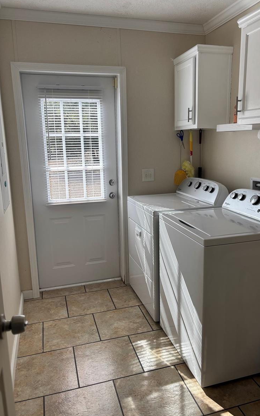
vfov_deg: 66.5
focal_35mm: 28
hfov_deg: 44.5
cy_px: 209
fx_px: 317
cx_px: 140
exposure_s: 1/448
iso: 50
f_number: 1.6
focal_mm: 5.96
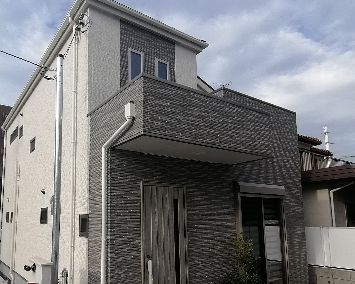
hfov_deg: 63.3
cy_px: 175
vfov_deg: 52.7
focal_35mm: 27
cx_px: 138
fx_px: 284
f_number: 2.4
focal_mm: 2.84
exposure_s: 1/769
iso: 50
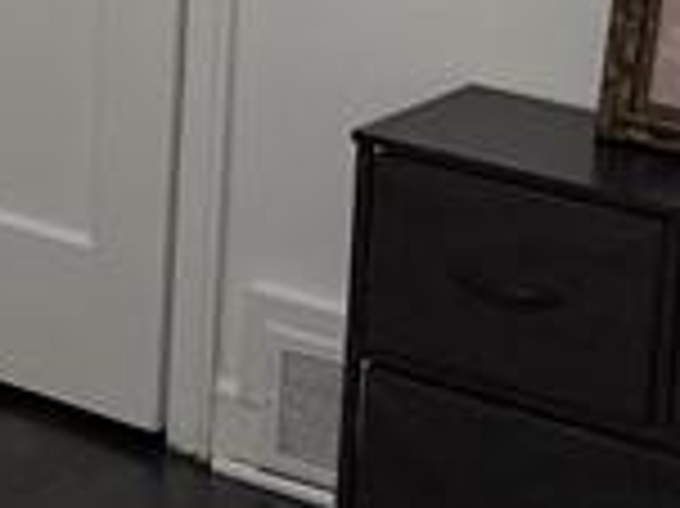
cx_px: -743
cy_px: -441
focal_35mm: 163
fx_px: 3199
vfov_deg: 8.7
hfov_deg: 10.9
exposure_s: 1/170
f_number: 1.78
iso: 200
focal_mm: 6.76
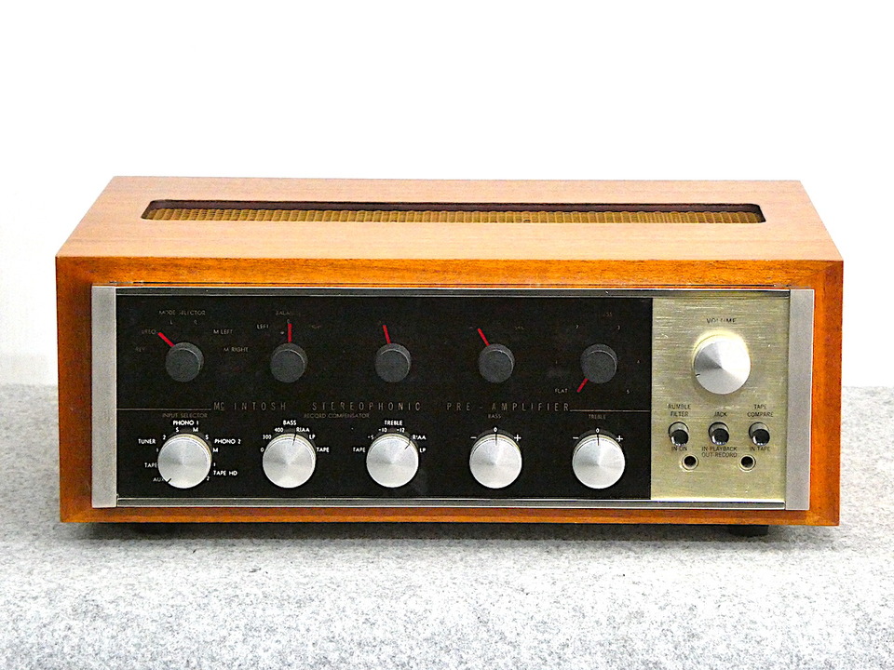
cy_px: 335
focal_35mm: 135
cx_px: 447
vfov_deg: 11.0
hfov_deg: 14.6
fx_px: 3487
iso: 1000
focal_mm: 24.2
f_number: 5.3
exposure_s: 1/80
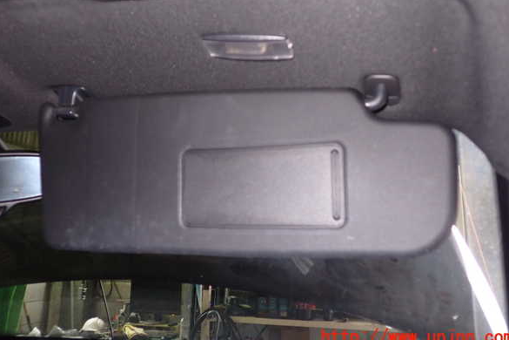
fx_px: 452
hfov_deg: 58.7
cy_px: 153
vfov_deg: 41.1
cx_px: 257
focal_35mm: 32
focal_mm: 5.4
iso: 200
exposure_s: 1/30
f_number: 2.3
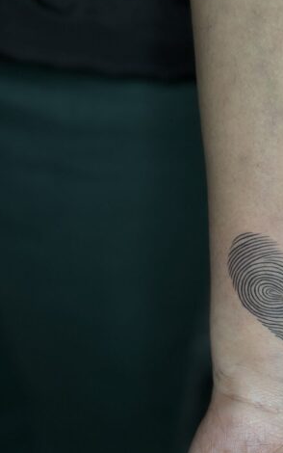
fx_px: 740
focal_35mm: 60
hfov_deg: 20.7
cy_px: 263
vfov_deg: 33.9
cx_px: 308
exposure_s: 1/177
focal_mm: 5.96
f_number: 1.6
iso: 40
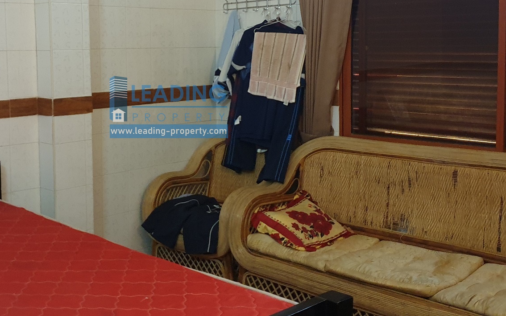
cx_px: 168
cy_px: 99
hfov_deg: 40.5
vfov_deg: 26.2
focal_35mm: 49
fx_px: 676
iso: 320
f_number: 1.5
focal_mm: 4.3
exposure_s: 1/20
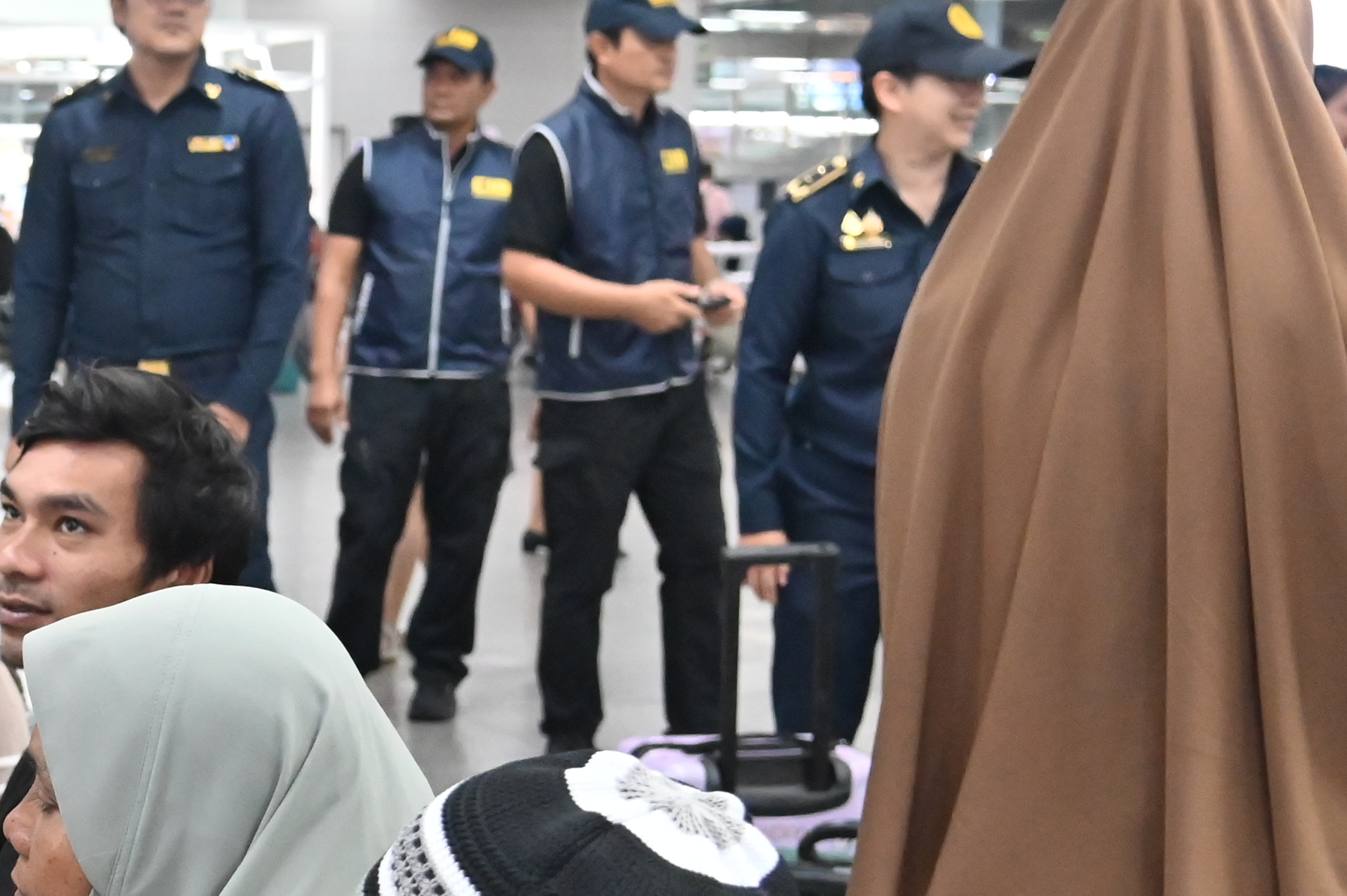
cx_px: -171
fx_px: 2842
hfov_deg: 24.7
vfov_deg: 17.8
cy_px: 657
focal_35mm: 76
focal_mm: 24
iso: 5600
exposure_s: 1/160
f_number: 4
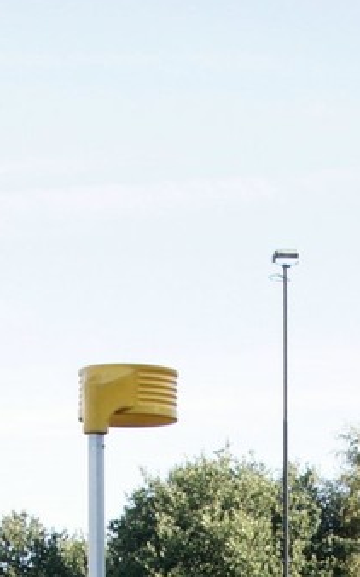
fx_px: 1603
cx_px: 251
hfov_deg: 12.8
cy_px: 809
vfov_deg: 18.5
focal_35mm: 102
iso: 400
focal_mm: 22
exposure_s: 1/640
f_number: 5
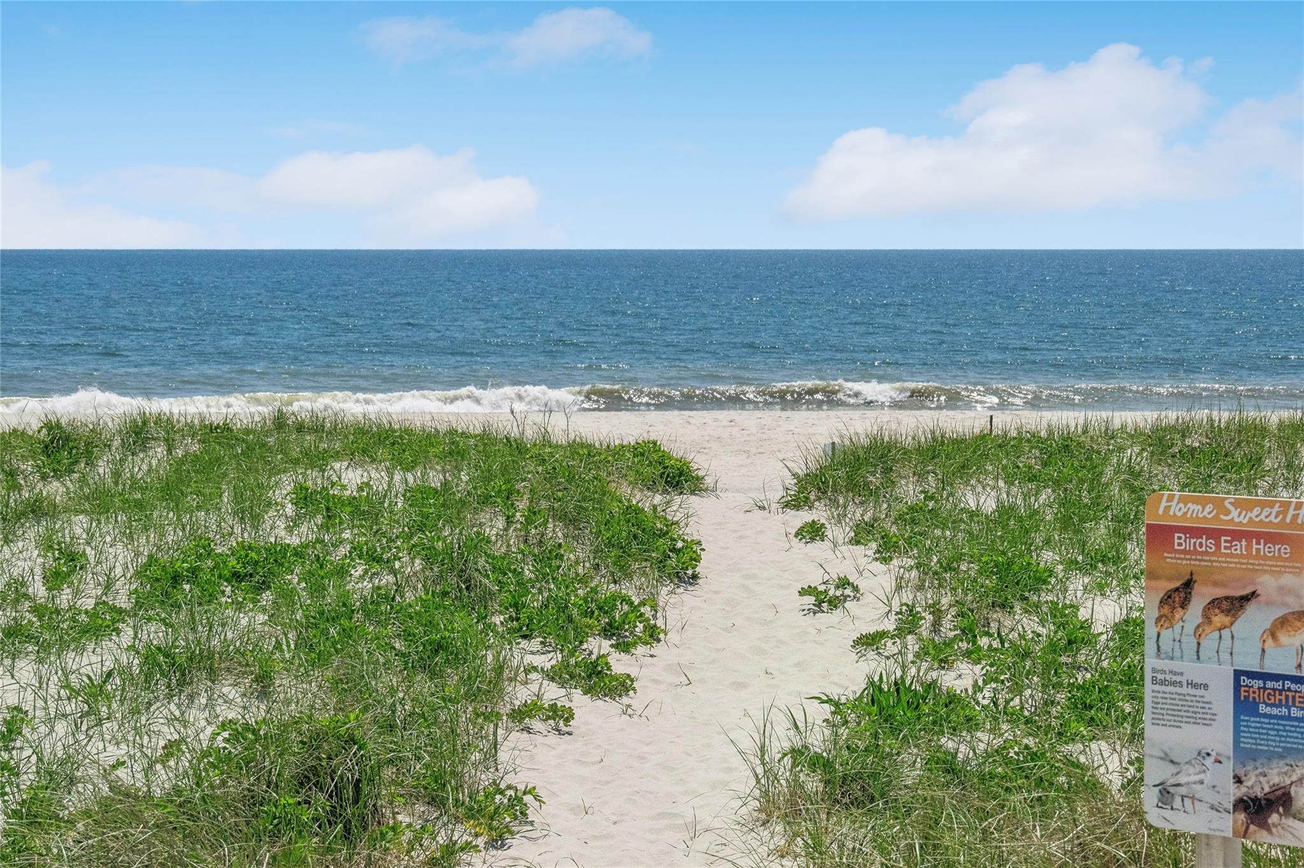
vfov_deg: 18.2
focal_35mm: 75
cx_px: 652
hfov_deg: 27.0
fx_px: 2715
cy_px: 434
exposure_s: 1/6400
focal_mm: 50
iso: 400
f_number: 8
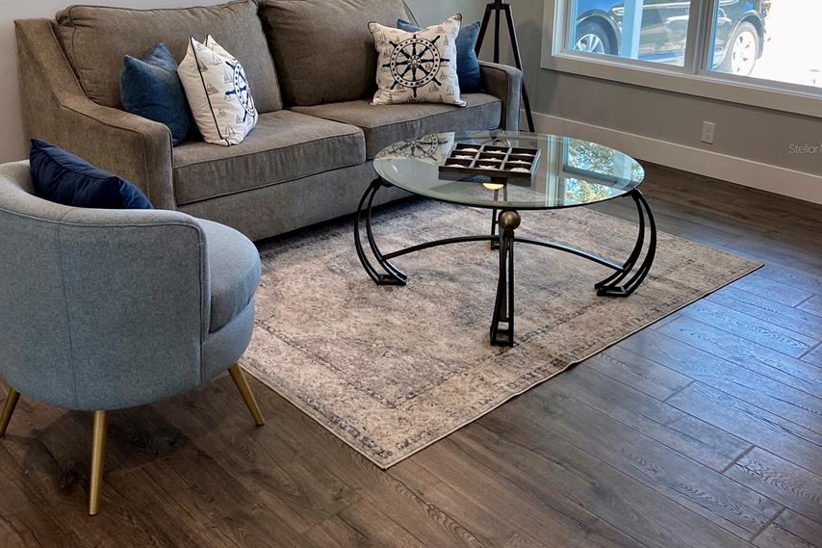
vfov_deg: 34.4
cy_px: 148
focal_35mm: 38
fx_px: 867
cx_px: 409
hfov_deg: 50.7
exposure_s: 1/60
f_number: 1.8
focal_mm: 4.25
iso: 80
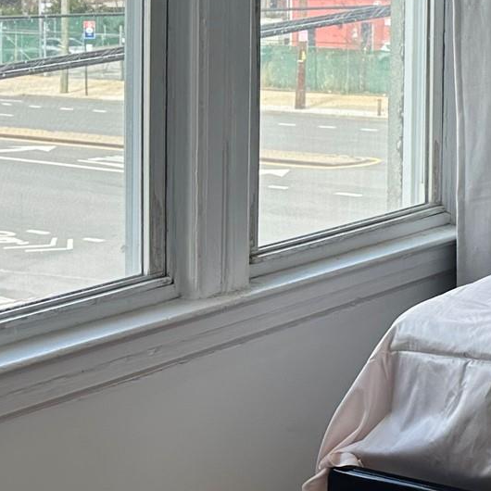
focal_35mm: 82
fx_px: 1316
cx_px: 725
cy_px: 2
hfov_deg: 18.8
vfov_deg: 20.5
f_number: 1.78
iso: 64
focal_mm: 6.86
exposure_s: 1/192
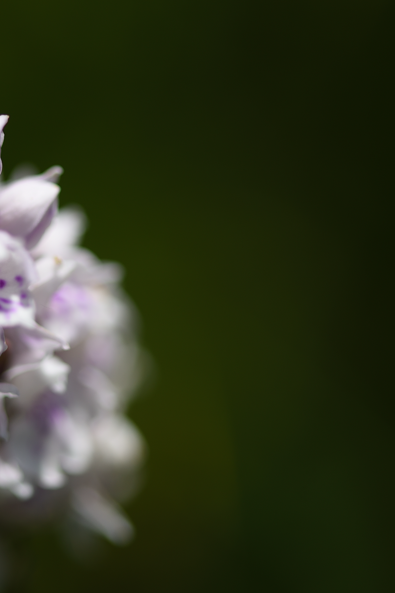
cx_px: 1
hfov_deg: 8.3
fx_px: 2716
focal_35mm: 165
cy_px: 296
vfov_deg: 12.5
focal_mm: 105
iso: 200
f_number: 3.8
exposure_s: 1/3200
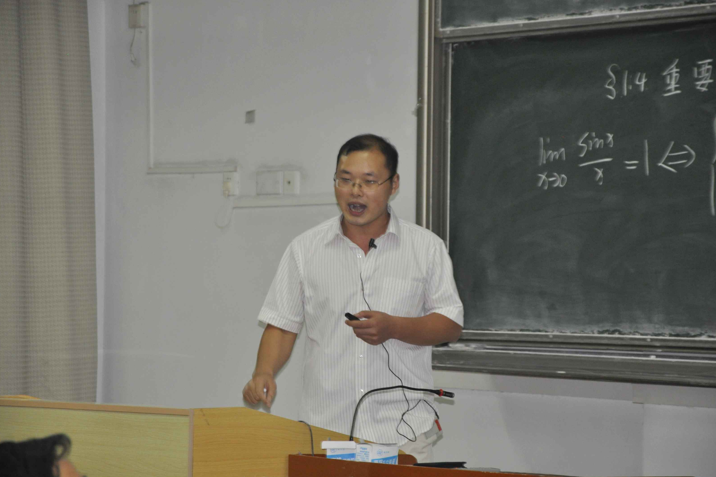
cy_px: 238
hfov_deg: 13.0
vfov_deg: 8.7
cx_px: 358
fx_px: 3152
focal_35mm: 159
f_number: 5.6
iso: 800
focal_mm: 105
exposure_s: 1/60
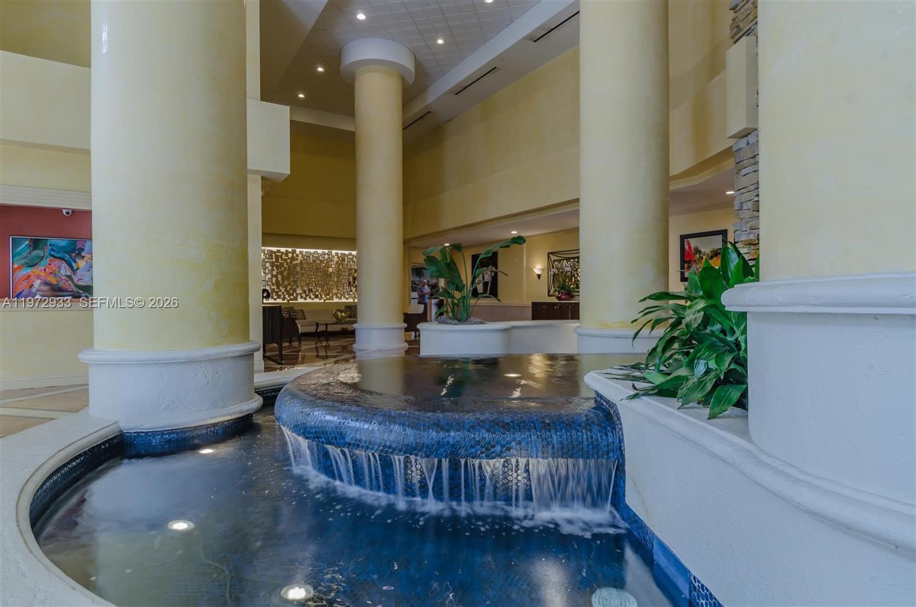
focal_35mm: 18
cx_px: 458
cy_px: 304
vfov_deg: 67.2
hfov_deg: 90.1
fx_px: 457
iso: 100
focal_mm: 12
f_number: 8
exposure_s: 1/2
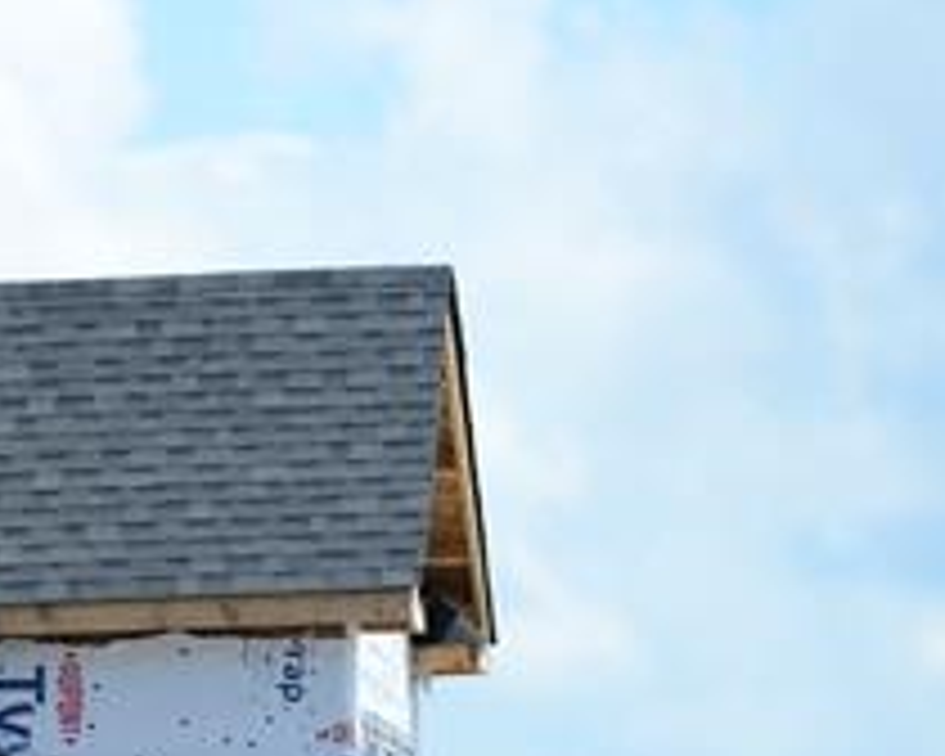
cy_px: 896
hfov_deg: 2.2
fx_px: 24388
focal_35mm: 872
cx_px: -243
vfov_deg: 1.8
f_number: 5.6
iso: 200
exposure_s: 1/2000
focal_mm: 300
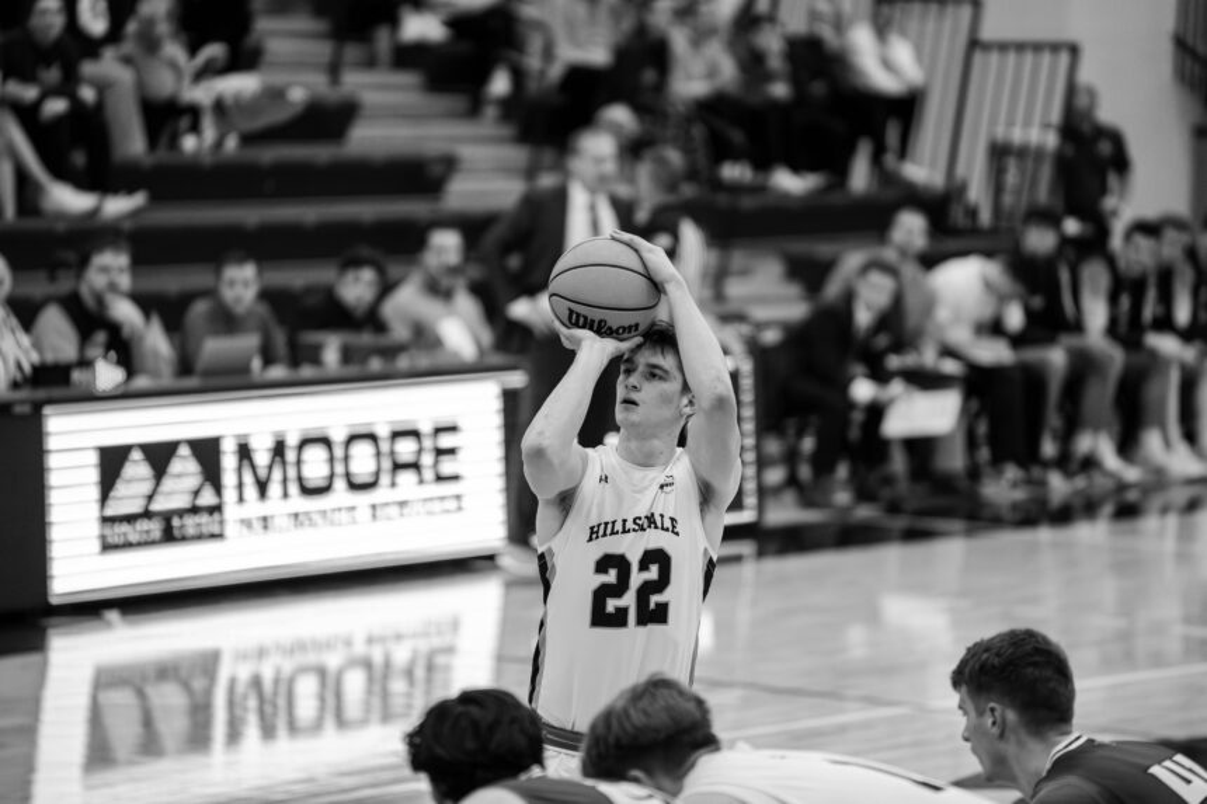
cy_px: 402
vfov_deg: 6.9
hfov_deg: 10.3
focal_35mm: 200
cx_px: 604
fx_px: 6704
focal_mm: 200
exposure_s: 1/2000
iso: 6400
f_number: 2.8
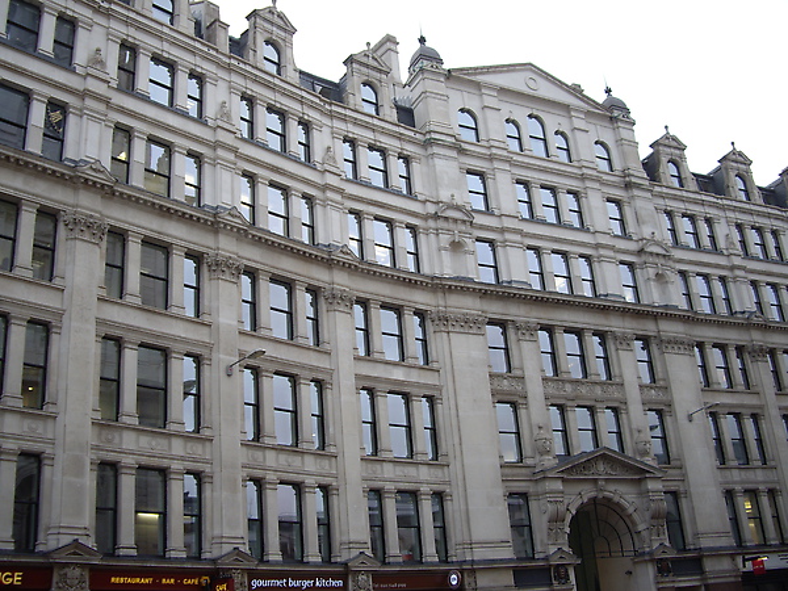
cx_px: 394
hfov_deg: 49.0
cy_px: 296
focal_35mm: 38
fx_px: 865
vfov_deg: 37.7
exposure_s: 1/60
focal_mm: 7.9
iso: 100
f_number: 2.8
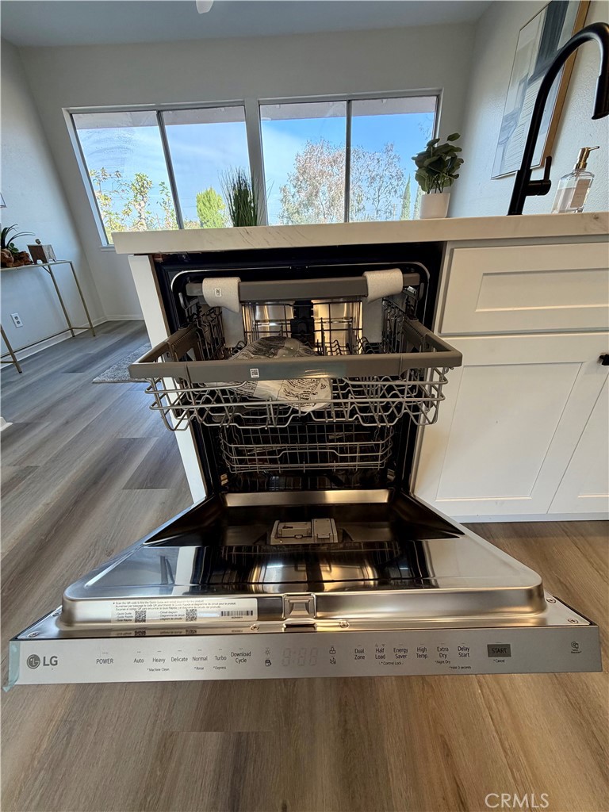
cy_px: 406
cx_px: 304
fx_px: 328
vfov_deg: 102.1
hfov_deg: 85.7
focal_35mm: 14
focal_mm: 2.22
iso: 100
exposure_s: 1/120
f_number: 2.2
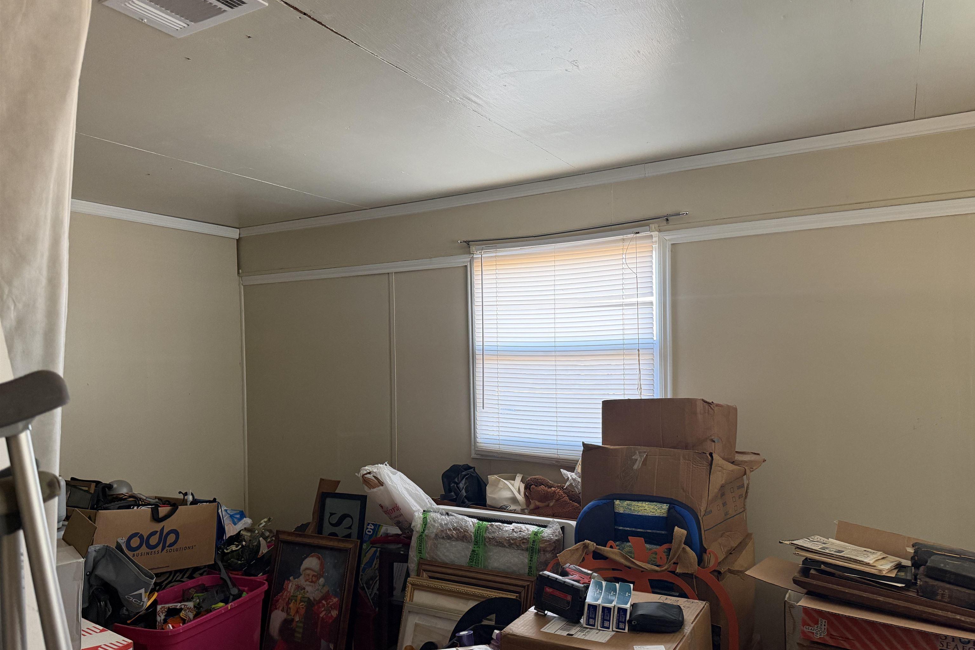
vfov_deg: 51.2
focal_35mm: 25
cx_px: 488
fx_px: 677
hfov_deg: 71.5
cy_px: 359
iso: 400
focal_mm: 6.76
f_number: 1.78
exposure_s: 1/60
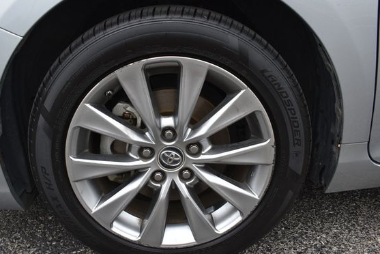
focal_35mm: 31
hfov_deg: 60.1
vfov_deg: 42.4
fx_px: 327
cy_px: 125
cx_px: 171
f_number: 5.6
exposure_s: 1/250
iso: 200
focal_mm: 18
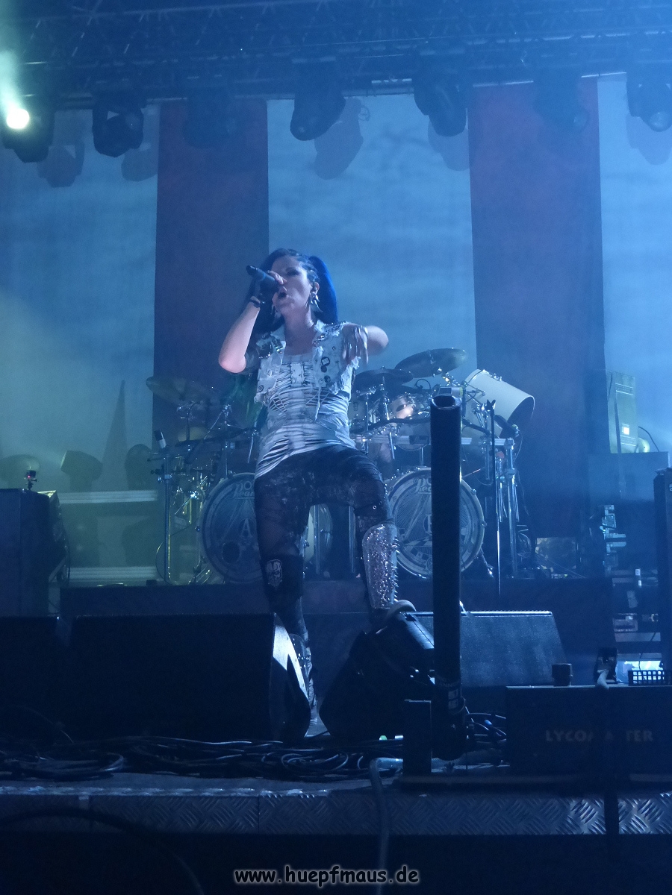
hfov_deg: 30.9
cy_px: 448
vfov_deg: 40.4
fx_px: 1217
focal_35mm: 47
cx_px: 336
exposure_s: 1/80
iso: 800
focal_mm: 8.5
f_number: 4.2
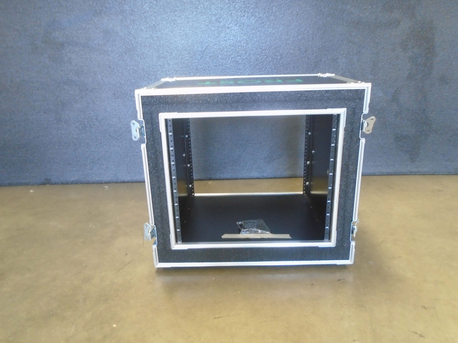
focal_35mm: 26
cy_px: 172
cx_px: 229
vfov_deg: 53.1
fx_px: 344
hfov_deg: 67.3
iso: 400
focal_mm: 4.6
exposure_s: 1/20
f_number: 3.2
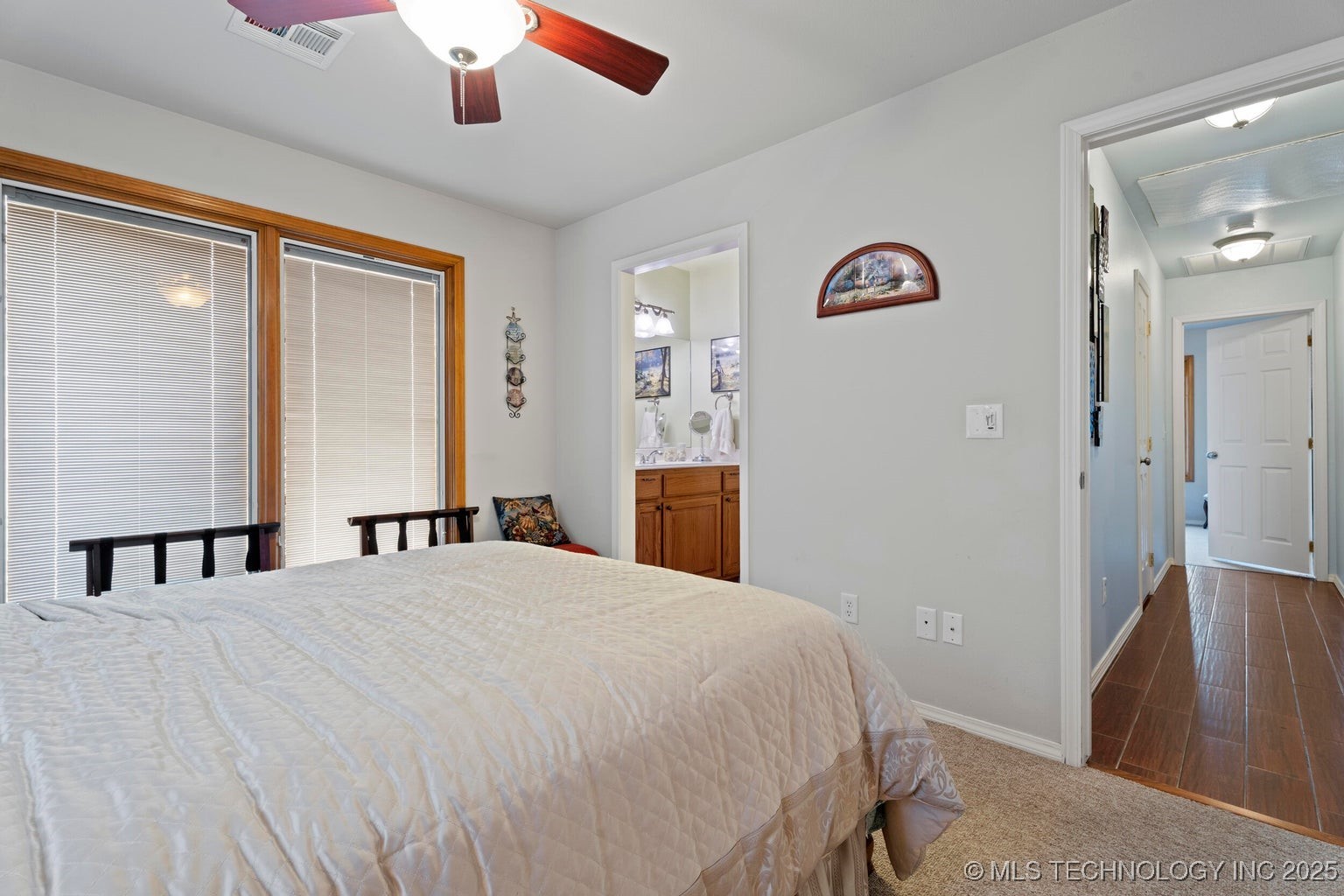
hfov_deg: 96.7
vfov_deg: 73.7
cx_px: 672
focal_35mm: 16
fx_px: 597
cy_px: 448
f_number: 9
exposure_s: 1/1.25
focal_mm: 16
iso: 250
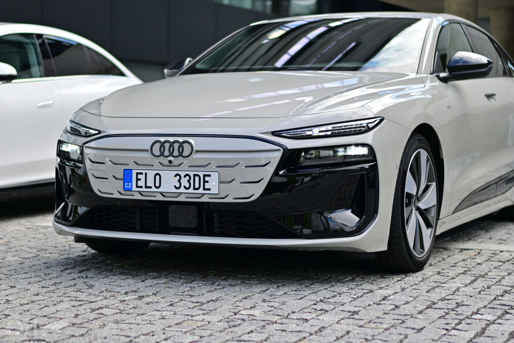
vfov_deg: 18.2
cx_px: 257
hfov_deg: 27.0
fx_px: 1071
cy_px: 172
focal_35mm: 75
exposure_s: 1/2500
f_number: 1.8
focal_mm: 50
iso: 100
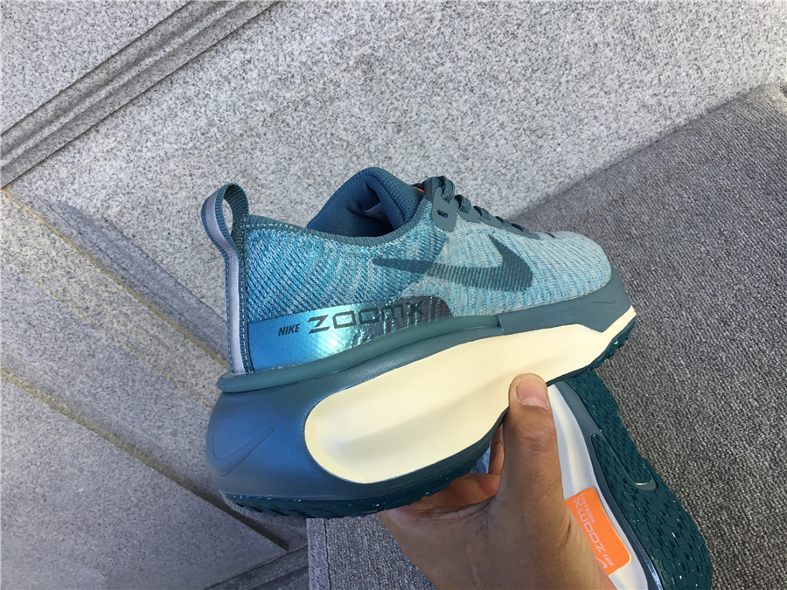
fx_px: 705
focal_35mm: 31
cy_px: 295
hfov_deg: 58.4
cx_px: 394
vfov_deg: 45.4
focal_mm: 3.3
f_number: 2.4
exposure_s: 1/240
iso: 25
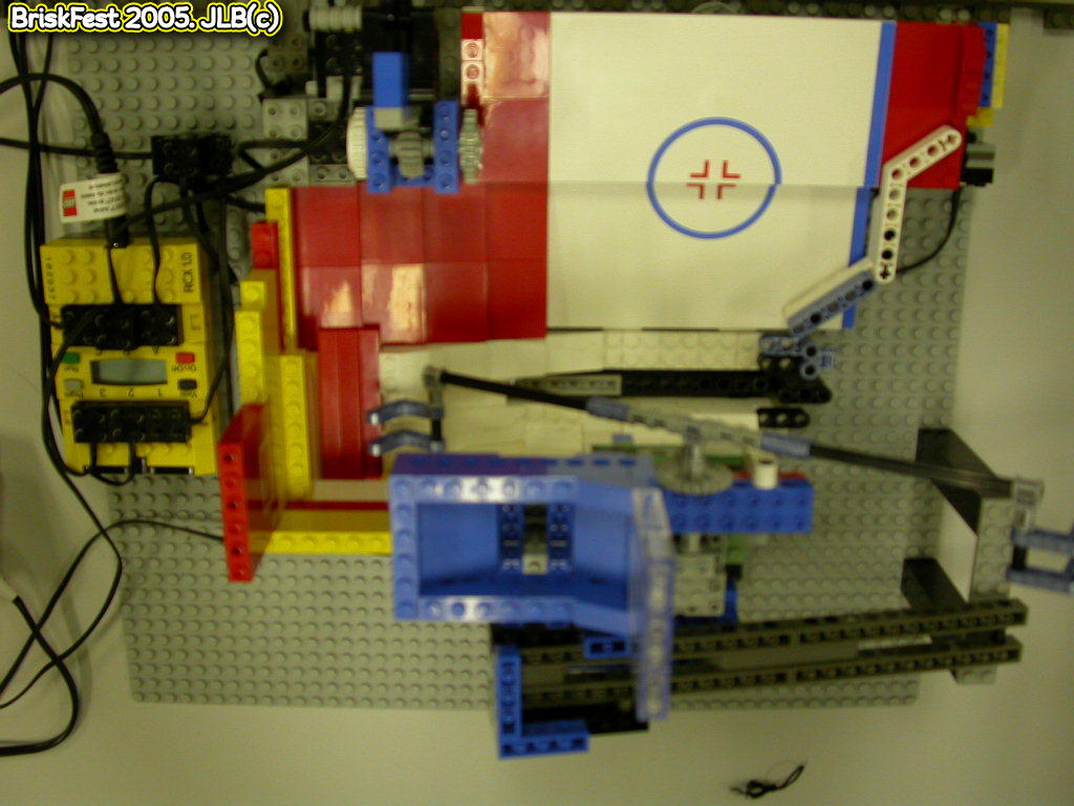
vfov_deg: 37.7
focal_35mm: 38
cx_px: 537
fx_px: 1179
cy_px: 403
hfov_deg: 49.0
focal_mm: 7.85
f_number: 2.6
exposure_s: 1/27.4
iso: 100
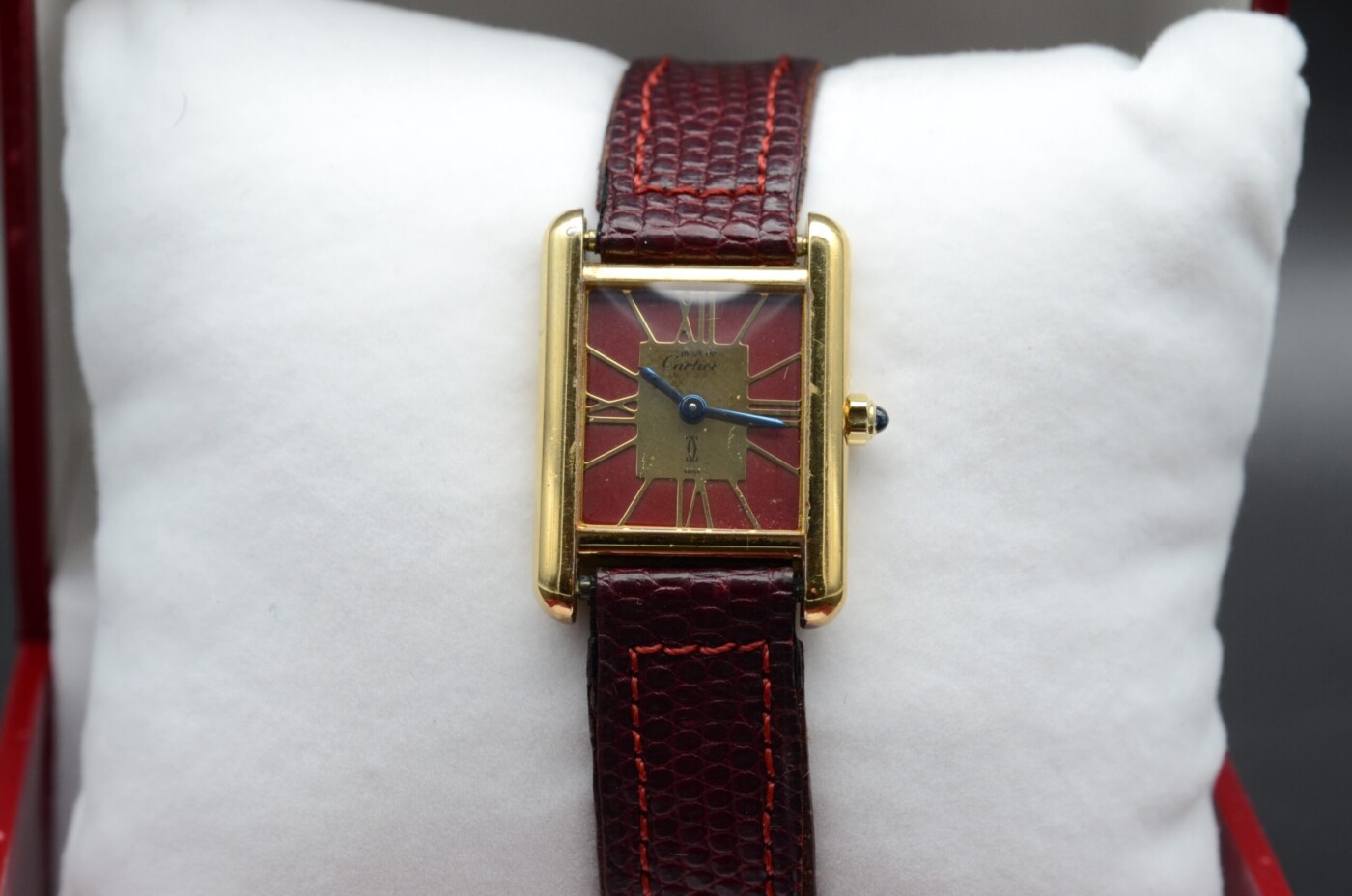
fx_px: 3374
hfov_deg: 22.7
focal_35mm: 90
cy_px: 448
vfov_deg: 15.1
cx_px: 676
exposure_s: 1/40
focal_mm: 60
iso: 500
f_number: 10
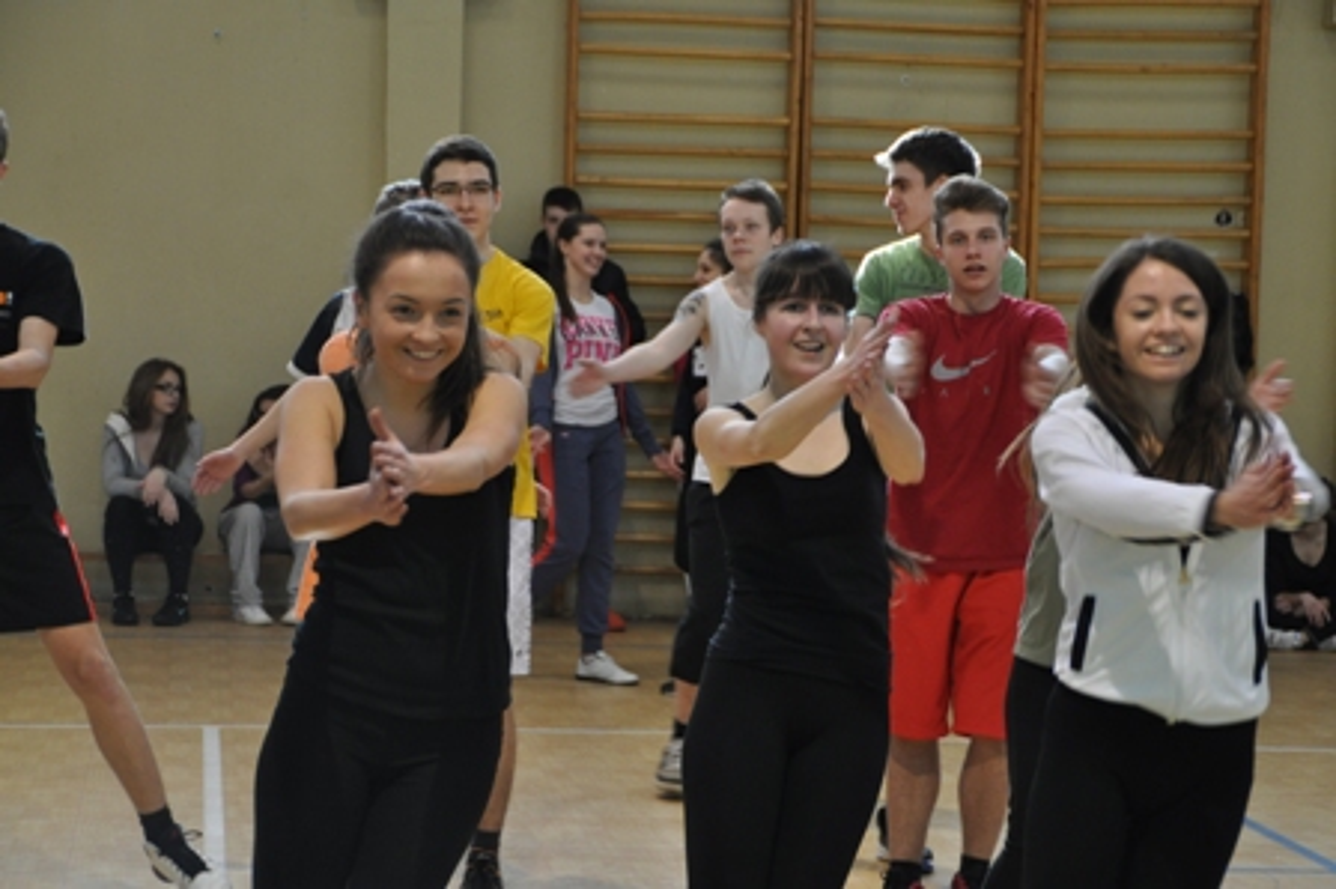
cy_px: 444
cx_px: 668
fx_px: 3782
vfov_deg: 13.4
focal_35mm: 102
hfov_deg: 20.0
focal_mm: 68
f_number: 5.3
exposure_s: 1/125
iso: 800
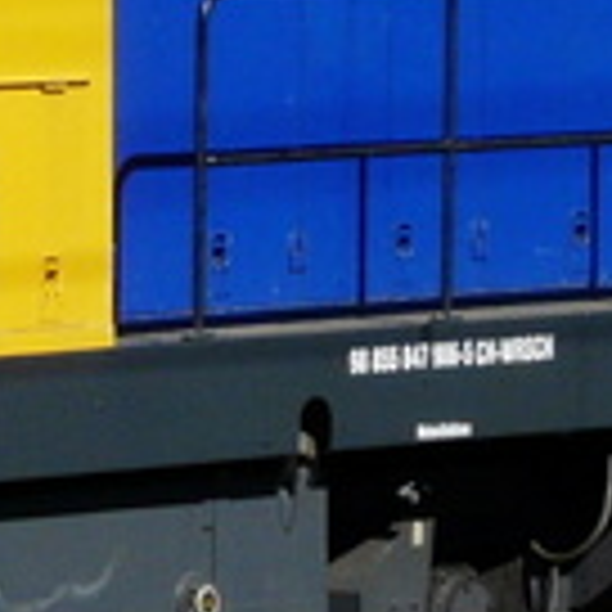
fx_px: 9721
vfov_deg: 3.6
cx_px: -531
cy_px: 18
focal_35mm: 486
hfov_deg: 3.6
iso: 100
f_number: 6.3
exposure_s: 1/400
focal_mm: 12.3
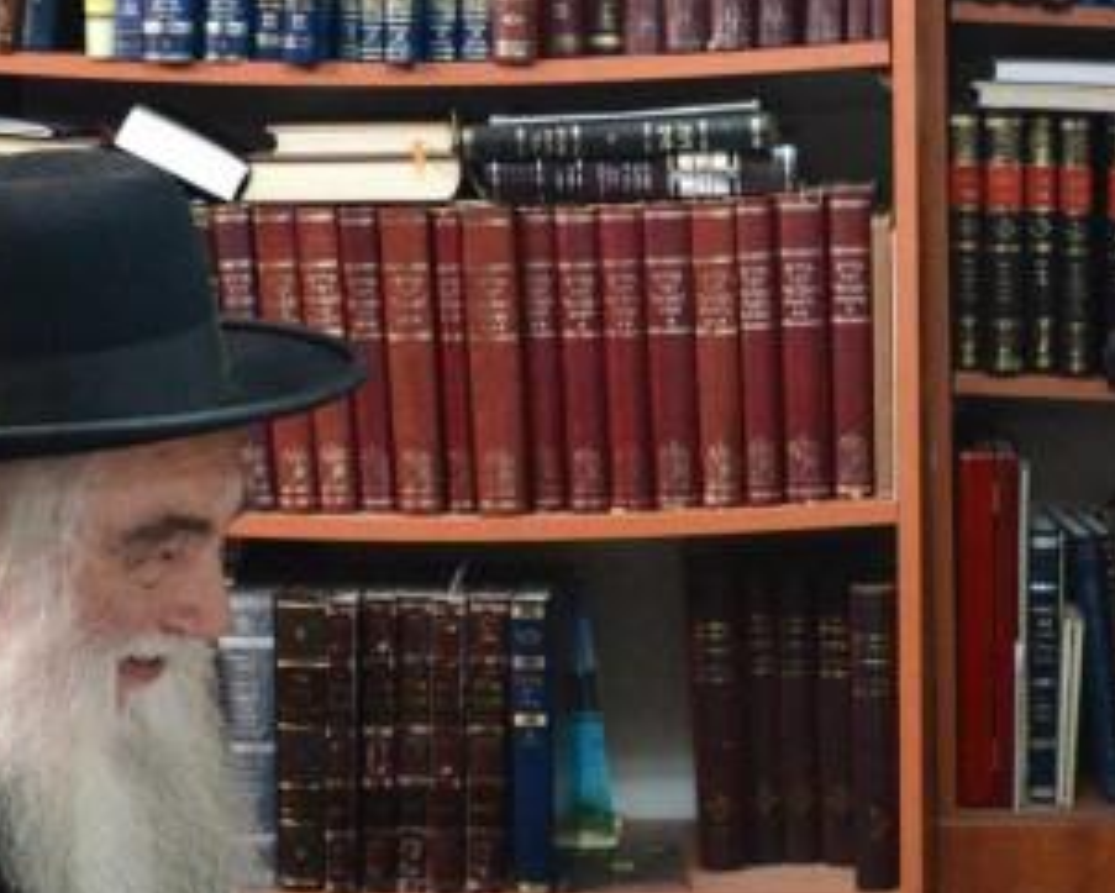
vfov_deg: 13.4
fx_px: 3796
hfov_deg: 16.7
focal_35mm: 115
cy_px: 522
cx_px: 782
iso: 6400
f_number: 5.6
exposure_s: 1/100
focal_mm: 36
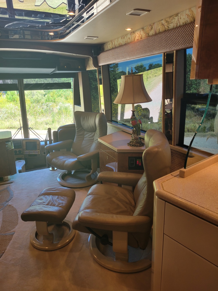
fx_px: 218
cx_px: 109
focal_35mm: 26
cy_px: 146
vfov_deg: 67.3
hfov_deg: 53.1
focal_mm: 5.4
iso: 100
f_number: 1.8
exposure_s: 1/120
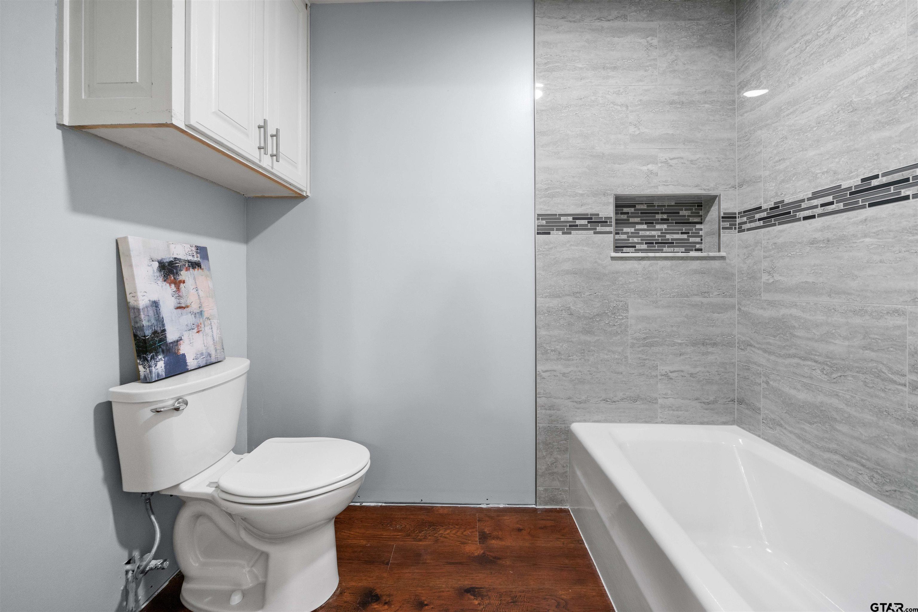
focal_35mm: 12
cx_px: 459
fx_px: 306
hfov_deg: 112.6
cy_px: 306
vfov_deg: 90.0
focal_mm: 12
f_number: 5.6
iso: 1250
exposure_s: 1/30
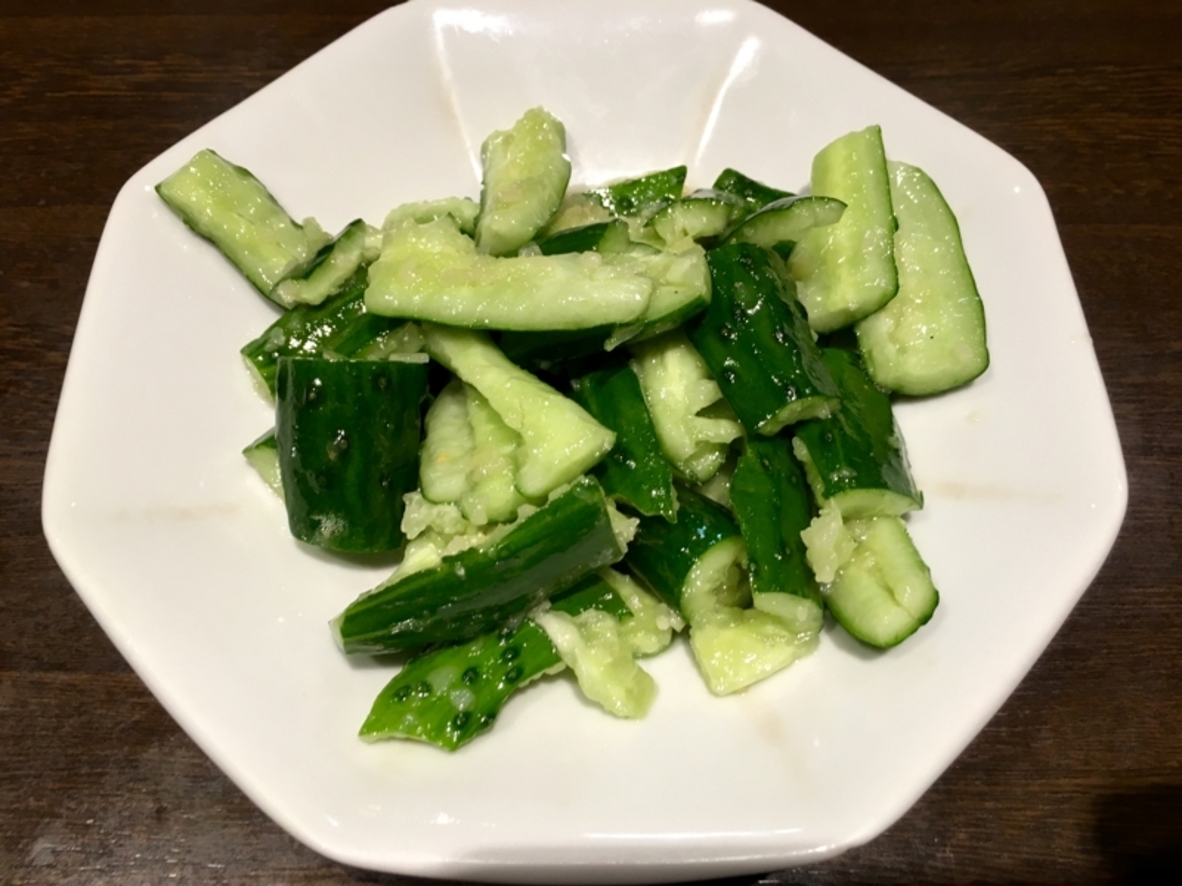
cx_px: 591
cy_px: 443
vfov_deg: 48.2
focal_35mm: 29
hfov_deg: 61.7
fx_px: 990
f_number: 2.2
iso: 80
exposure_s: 1/33
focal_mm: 4.15
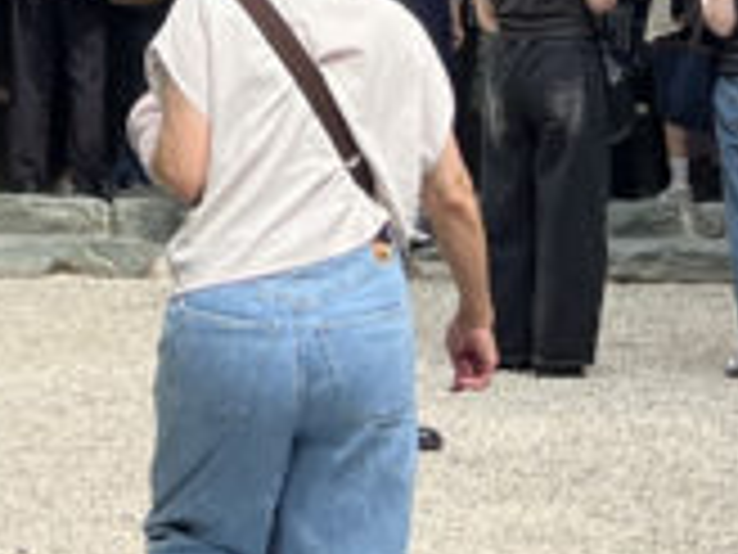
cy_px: -392
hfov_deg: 12.1
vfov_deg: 8.8
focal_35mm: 162
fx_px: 3454
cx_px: 112
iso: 50
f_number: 1.5
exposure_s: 1/1326
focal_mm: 5.7
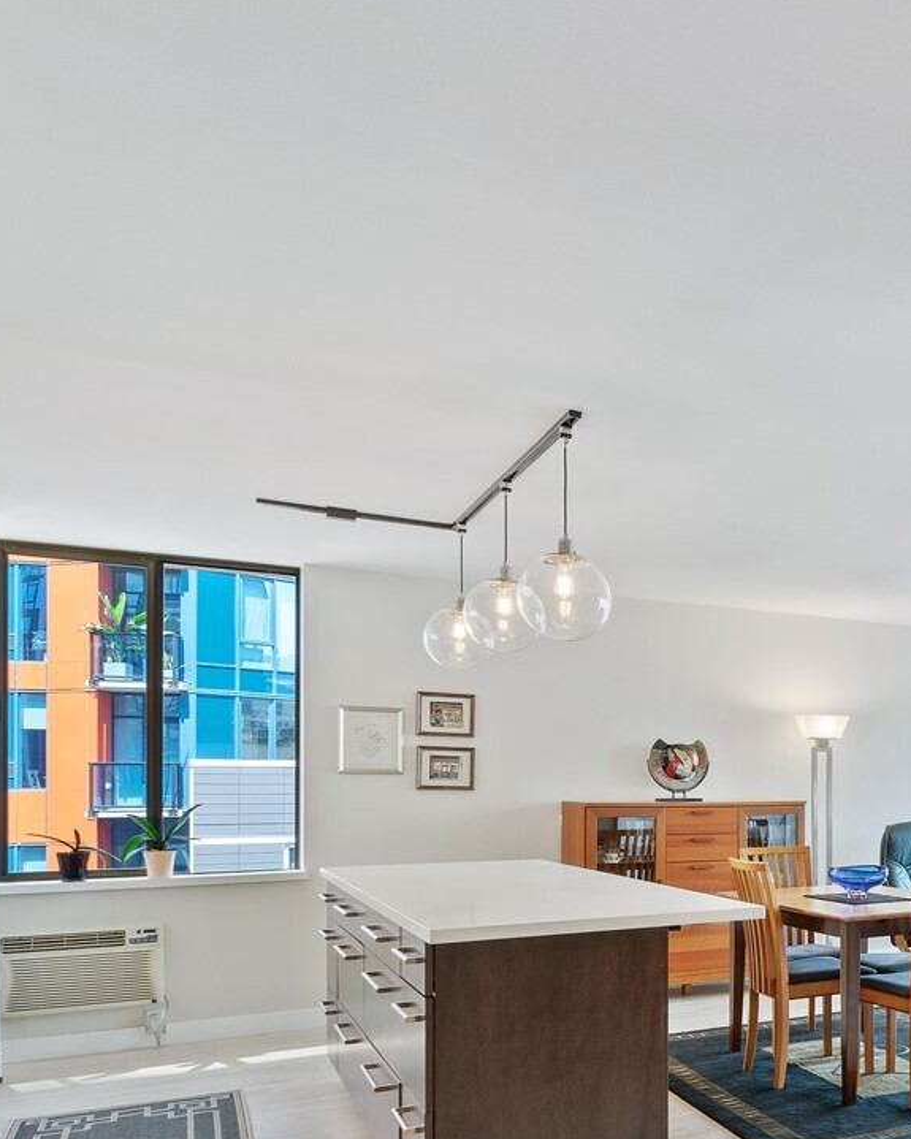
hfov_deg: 38.9
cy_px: 809
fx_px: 1045
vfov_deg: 55.3
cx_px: 997
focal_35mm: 31
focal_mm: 14
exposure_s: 1/2.5
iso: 200
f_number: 8
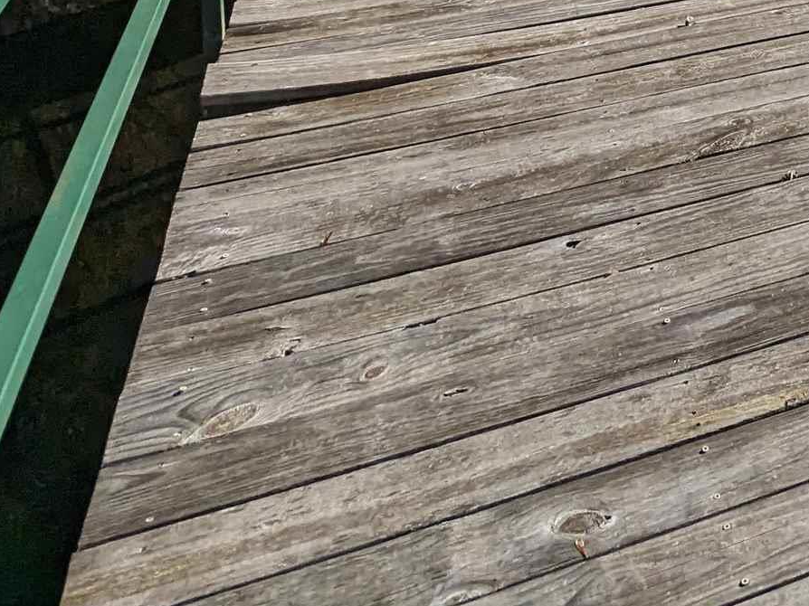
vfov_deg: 20.4
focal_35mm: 55
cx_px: 1054
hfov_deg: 28.6
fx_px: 1285
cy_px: -430
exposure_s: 1/2326
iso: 43
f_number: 2.2
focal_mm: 2.35
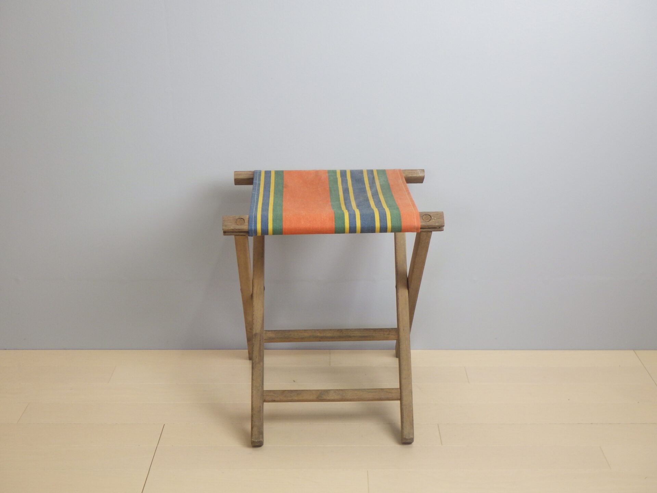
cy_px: 246
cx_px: 328
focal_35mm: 51
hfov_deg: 37.5
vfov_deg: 28.6
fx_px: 968
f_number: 4.4
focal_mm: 9.1
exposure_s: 1/20
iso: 125
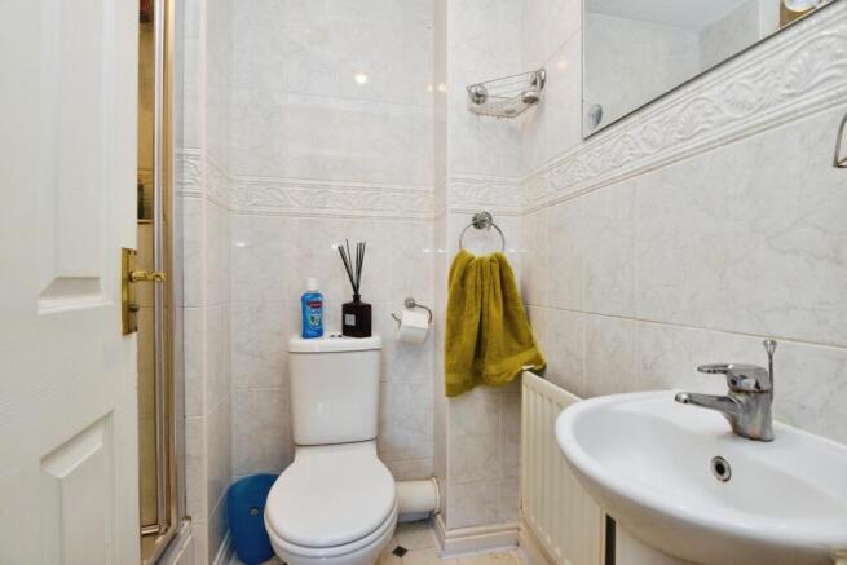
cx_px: 424
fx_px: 377
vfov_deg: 73.8
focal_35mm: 16
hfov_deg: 96.7
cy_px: 282
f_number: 7.1
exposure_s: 1/30
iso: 500
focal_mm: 16
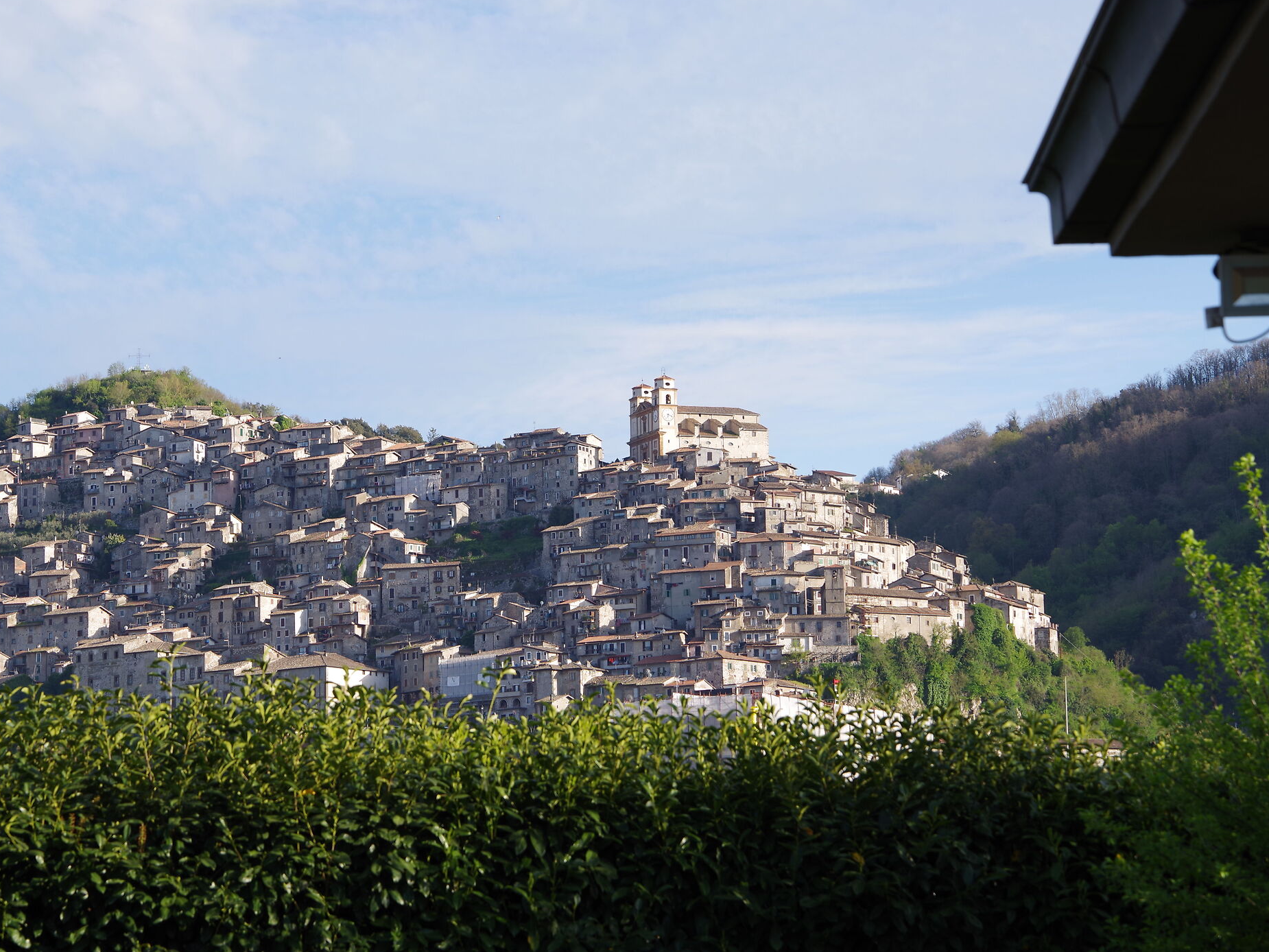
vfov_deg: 11.3
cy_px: 451
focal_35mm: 131
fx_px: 4803
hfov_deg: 15.0
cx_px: 506
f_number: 9
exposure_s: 1/80
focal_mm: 105
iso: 100
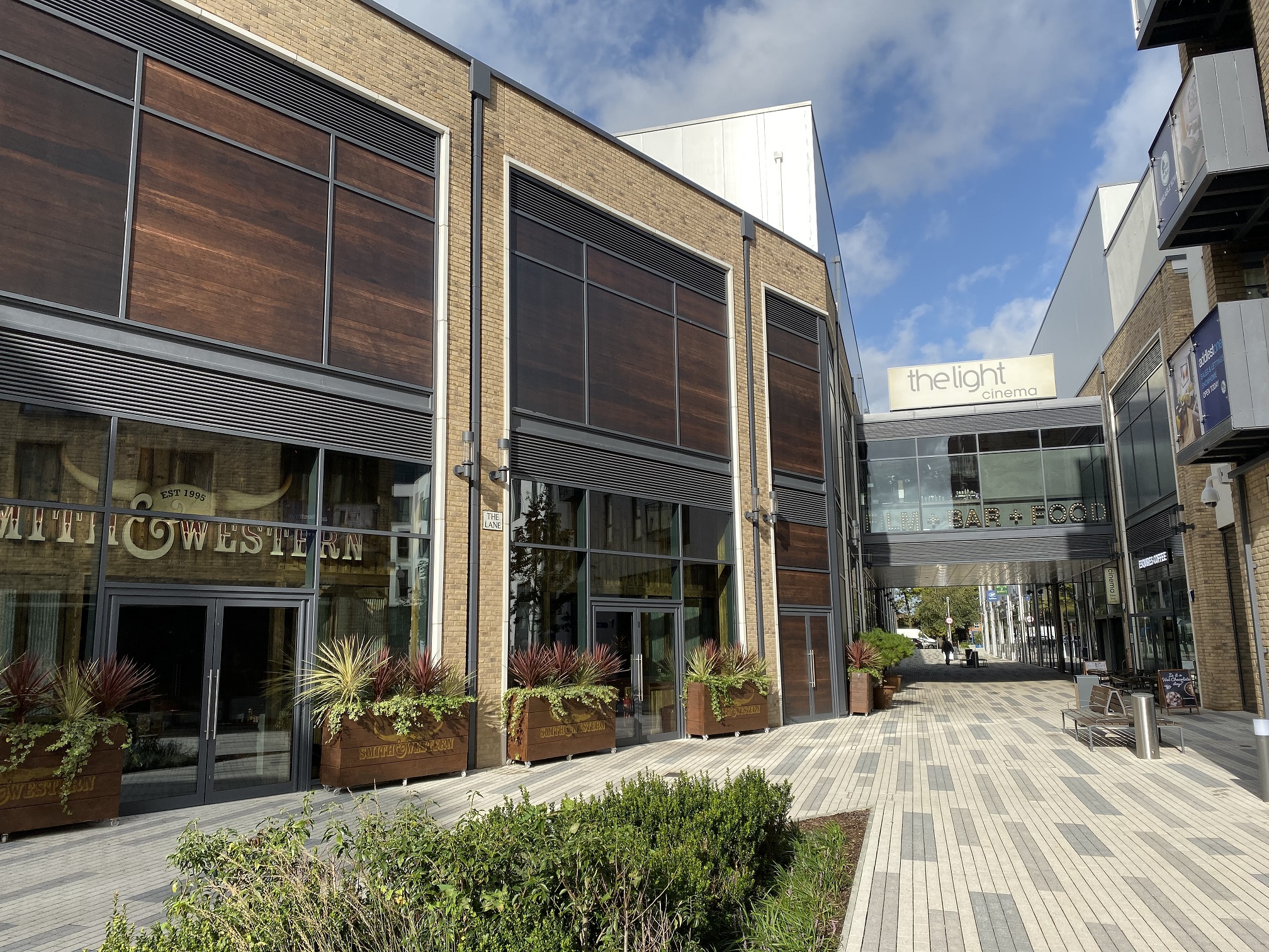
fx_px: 953
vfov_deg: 53.1
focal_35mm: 26
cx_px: 634
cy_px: 476
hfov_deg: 67.3
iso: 32
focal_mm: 4.25
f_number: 1.8
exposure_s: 1/2033
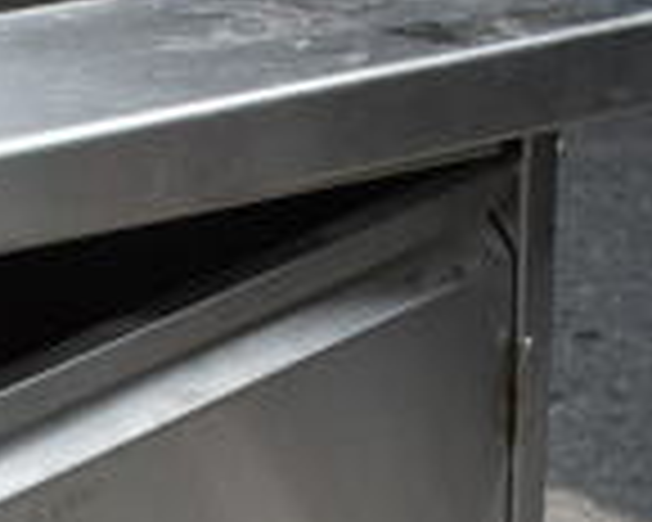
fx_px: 2065
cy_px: 860
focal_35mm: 107
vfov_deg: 13.3
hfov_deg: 16.7
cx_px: -238
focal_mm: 18
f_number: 8
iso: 100
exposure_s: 1/250
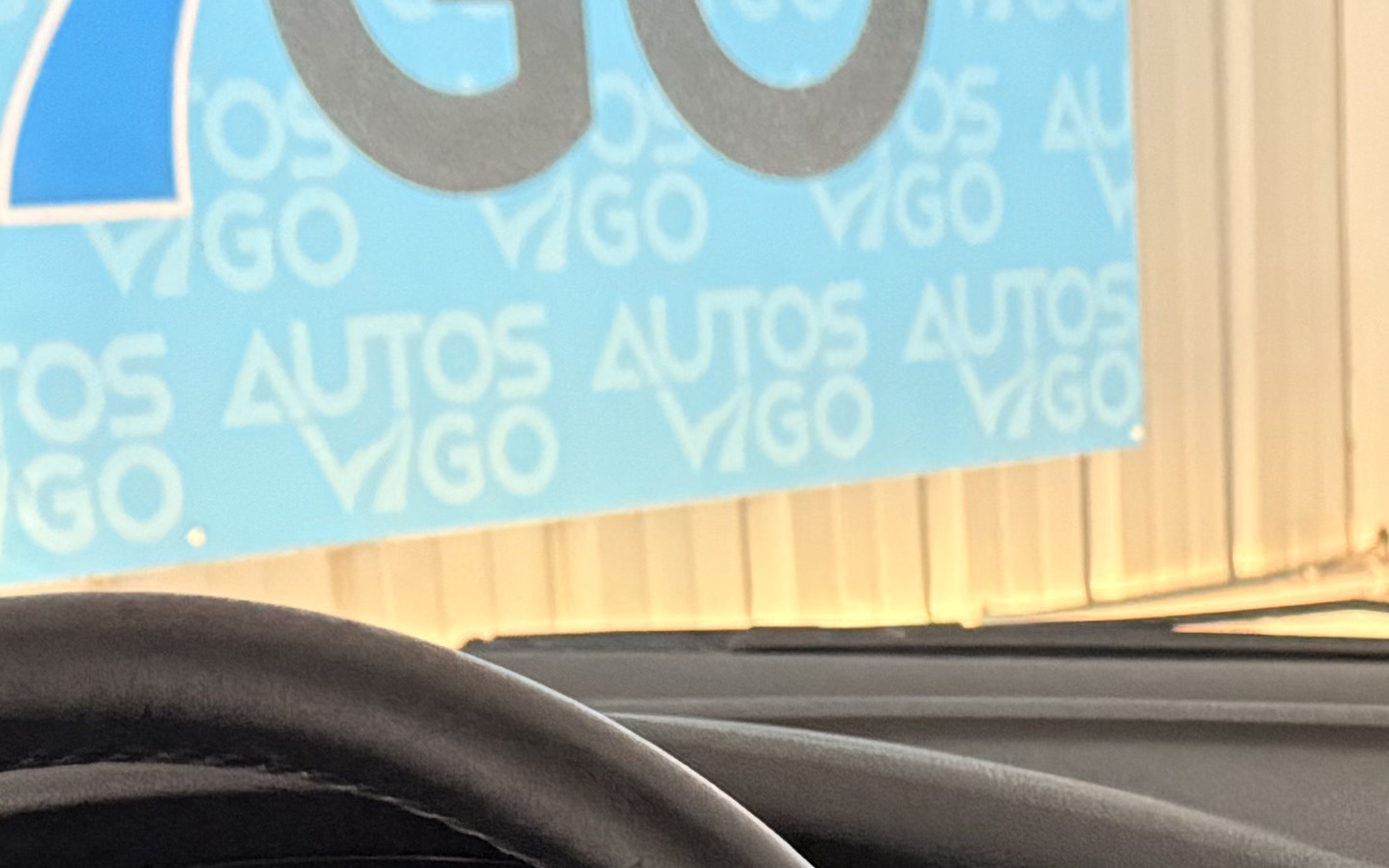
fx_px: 3785
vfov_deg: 12.1
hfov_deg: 19.3
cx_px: 1761
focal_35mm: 100
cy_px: 1550
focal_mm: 6.76
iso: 800
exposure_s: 1/60
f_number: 1.78
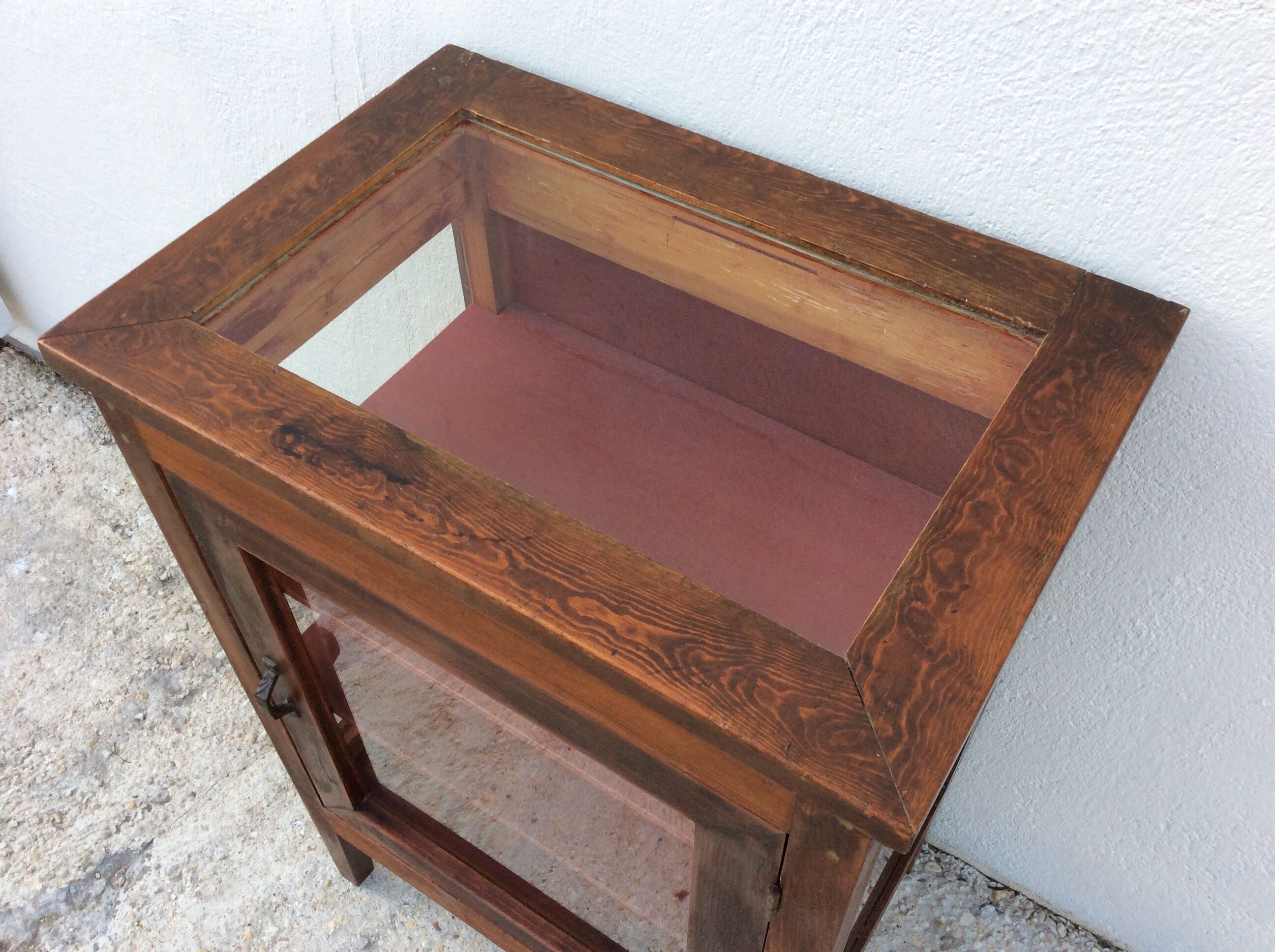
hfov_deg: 56.9
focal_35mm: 32
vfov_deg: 44.1
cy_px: 476
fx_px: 1177
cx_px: 638
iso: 40
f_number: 2.4
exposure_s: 1/100
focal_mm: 3.3
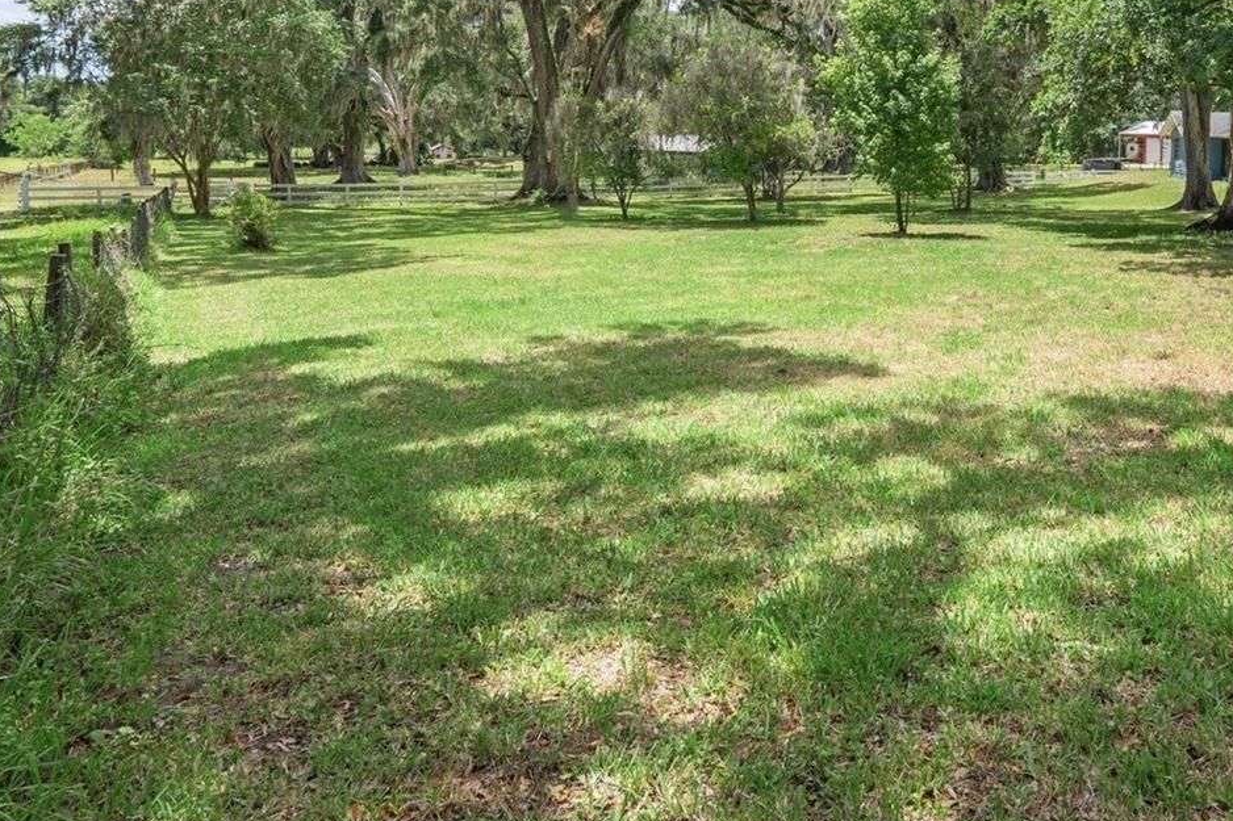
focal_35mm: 29
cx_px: 920
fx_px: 993
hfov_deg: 60.3
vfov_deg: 43.5
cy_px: 204
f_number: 8
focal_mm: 17
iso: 400
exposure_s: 1/400
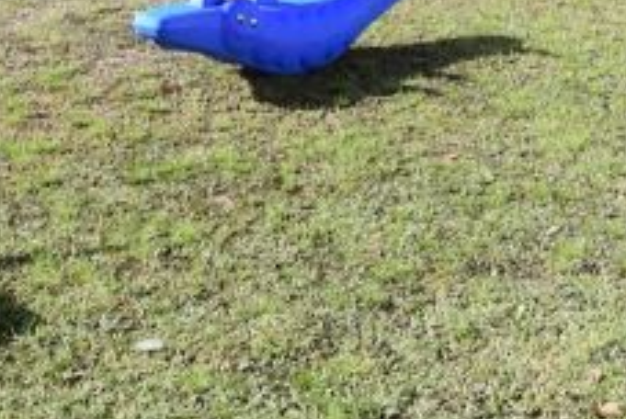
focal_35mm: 95
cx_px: 325
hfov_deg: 21.4
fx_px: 1654
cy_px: 17
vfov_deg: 14.3
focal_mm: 18
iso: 1000
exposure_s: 1/500
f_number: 11
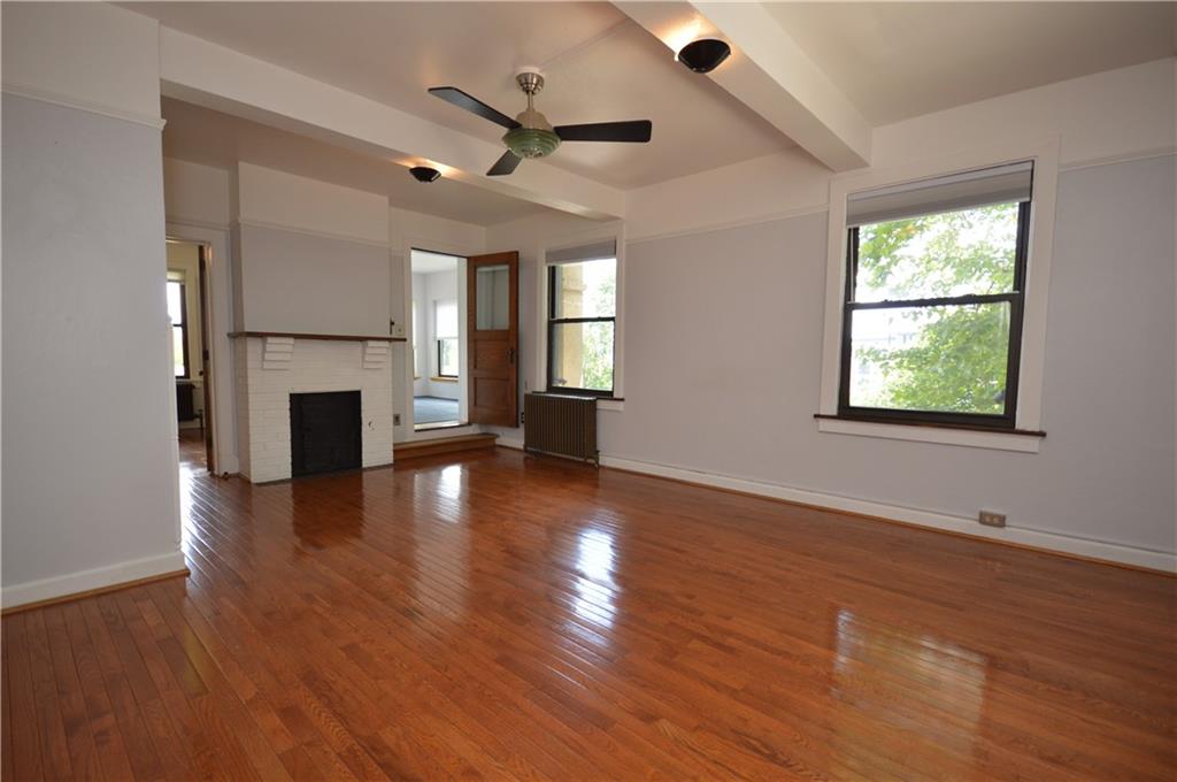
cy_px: 391
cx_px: 588
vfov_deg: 77.2
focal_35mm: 15
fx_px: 490
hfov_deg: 100.5
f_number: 4
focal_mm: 10
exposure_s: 1/60
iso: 400
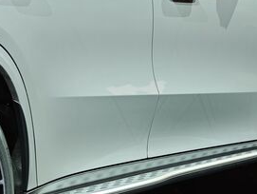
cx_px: 147
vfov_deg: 7.4
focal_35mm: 201
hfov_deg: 9.8
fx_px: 1494
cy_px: 54
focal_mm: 25.1
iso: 640
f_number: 2.6
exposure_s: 1/65.9
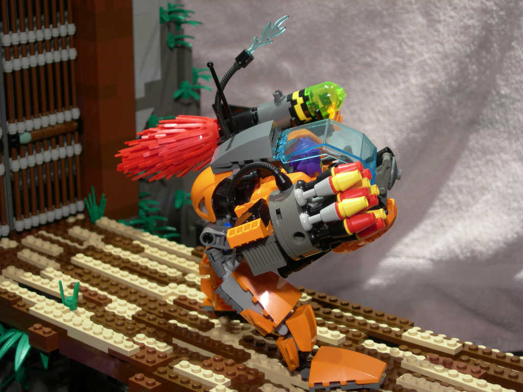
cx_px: 262
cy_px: 196
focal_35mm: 82
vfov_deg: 18.0
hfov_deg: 23.8
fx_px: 1239
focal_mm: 17
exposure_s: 1/3.9
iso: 71
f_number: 4
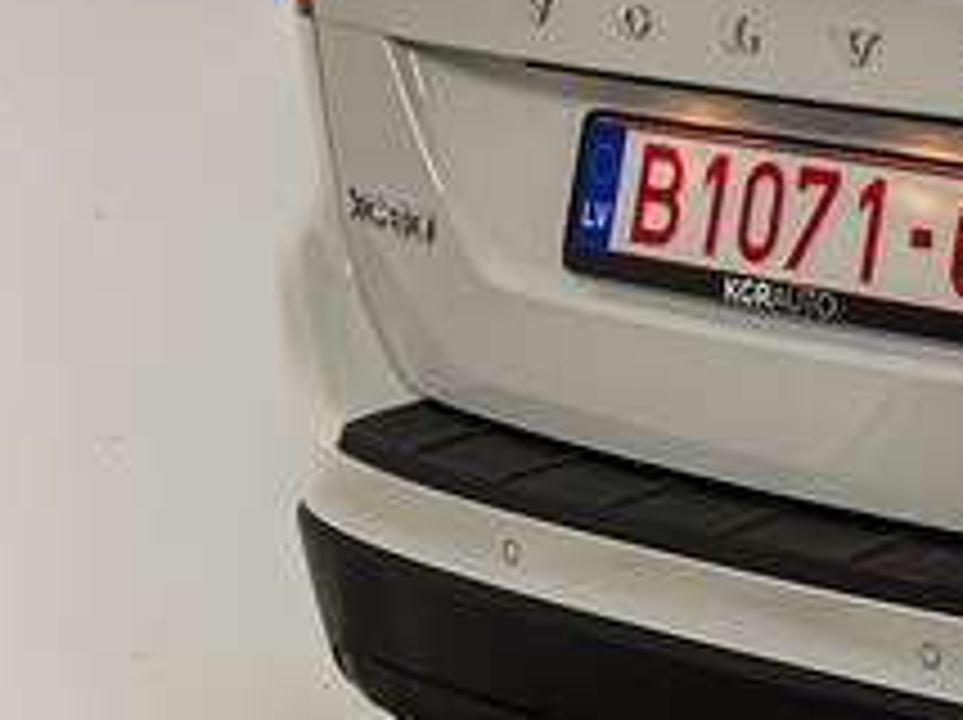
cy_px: 238
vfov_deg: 10.1
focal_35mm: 146
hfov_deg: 12.8
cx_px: 1449
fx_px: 4057
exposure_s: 1/50
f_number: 1.78
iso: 125
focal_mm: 6.86
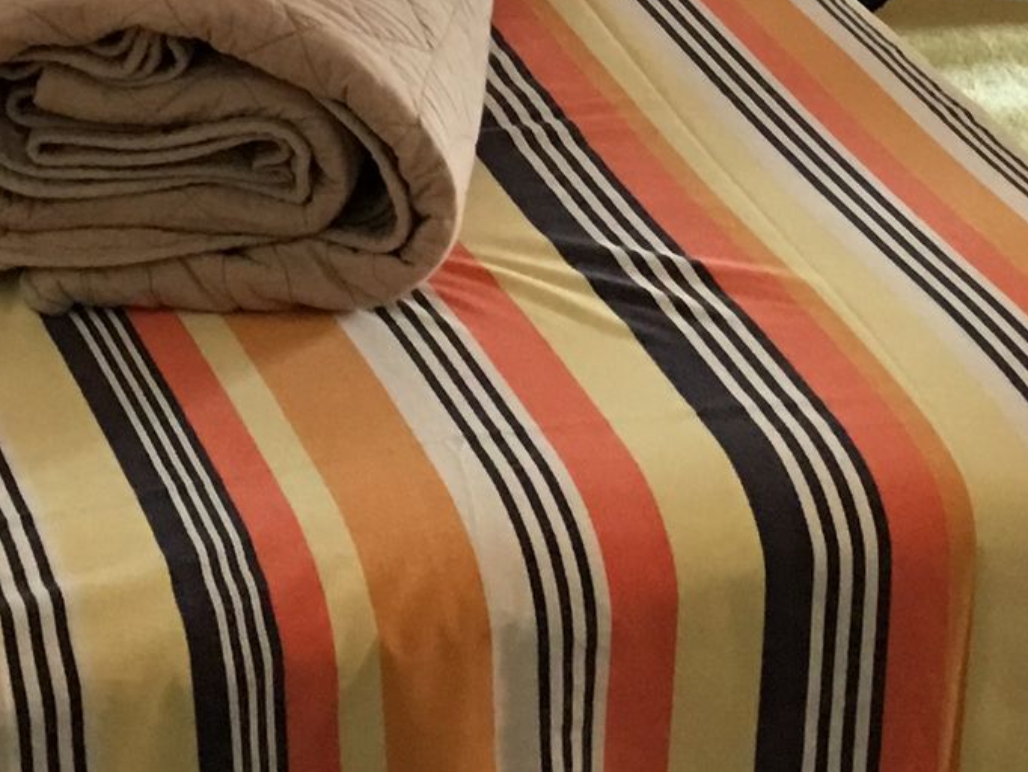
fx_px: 3535
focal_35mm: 119
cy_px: -635
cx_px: 399
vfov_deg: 11.5
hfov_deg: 16.5
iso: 100
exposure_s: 1/10
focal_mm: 4.15
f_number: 2.2
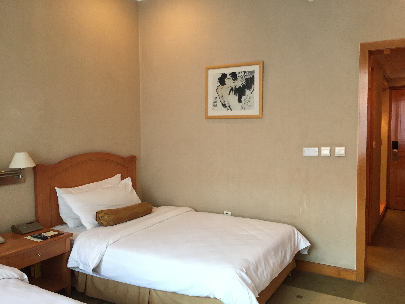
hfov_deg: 61.7
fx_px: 339
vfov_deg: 48.2
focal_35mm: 29
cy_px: 152
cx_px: 202
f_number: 2.2
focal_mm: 4.15
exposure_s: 1/30
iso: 125
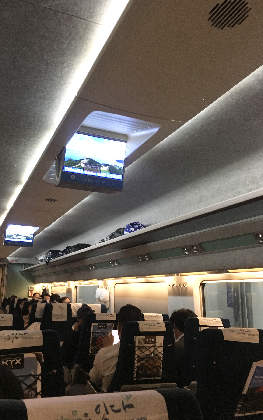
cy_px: 209
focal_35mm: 31
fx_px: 356
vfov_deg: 61.2
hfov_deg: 40.5
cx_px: 116
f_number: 2.2
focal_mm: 4.15
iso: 200
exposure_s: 1/30
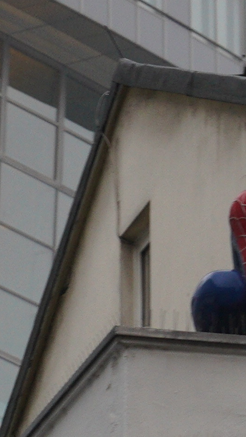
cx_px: 317
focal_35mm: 699
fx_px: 8106
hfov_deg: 1.7
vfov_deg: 3.1
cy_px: 144
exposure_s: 1/50
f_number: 6.3
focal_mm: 105
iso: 800
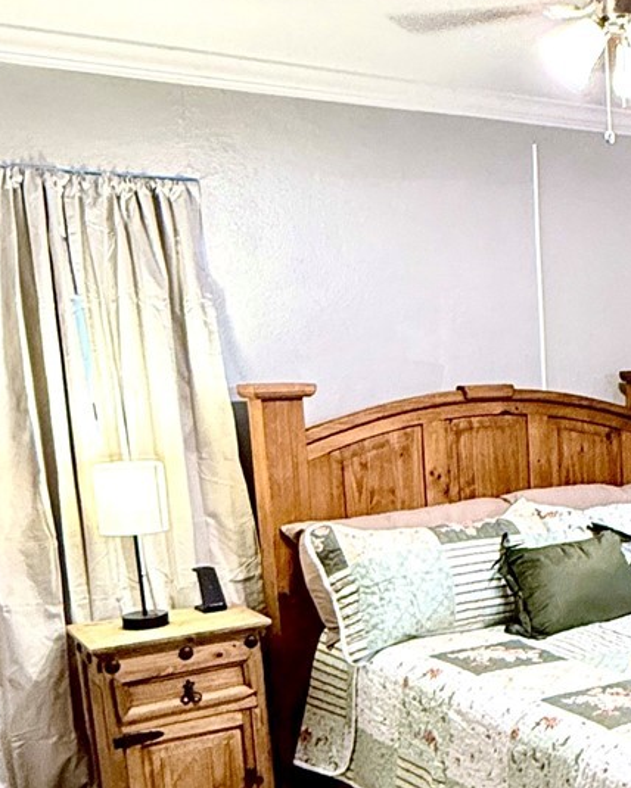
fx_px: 1144
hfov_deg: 28.2
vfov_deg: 37.2
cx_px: 684
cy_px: 579
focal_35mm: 49
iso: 400
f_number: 2.2
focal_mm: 2.22
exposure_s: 1/60
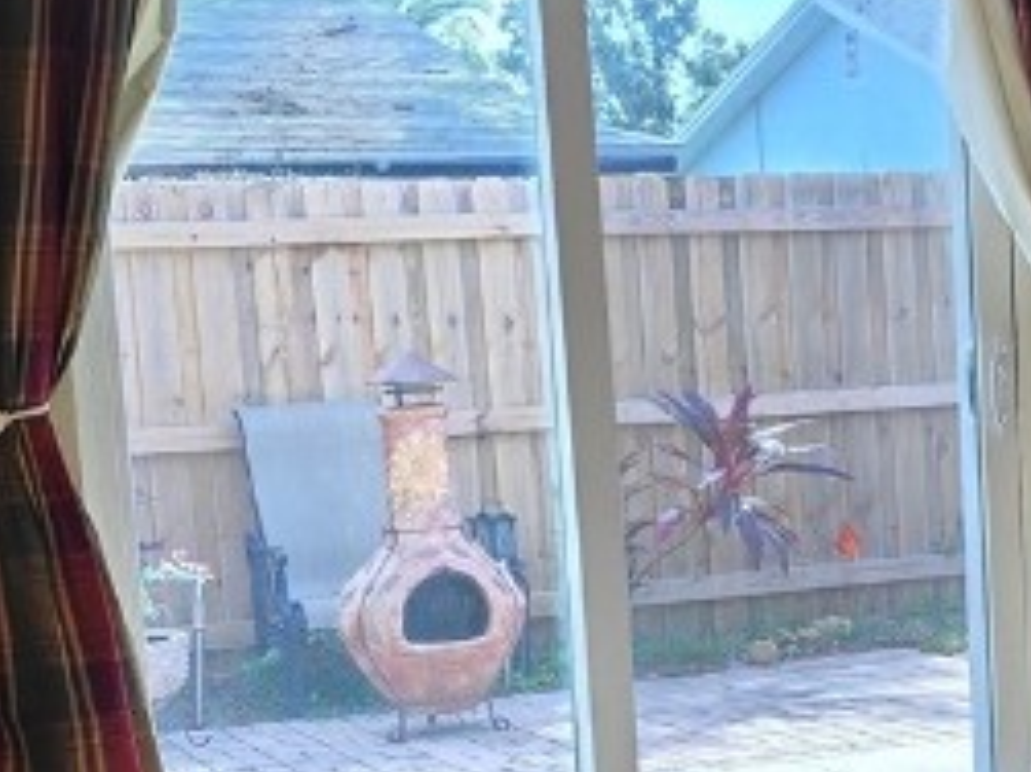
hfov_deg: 20.2
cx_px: 1052
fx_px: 2798
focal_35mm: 94
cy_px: 690
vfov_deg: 15.5
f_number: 1.7
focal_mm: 6.3
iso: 16
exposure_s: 1/120
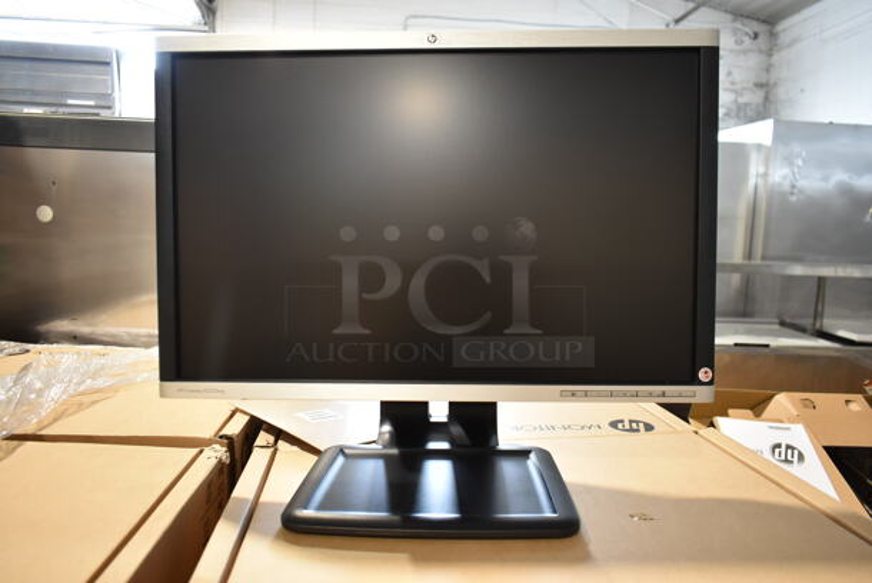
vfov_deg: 48.0
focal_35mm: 27
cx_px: 436
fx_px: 655
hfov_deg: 67.3
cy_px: 292
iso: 900
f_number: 3.5
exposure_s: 1/30
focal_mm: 18
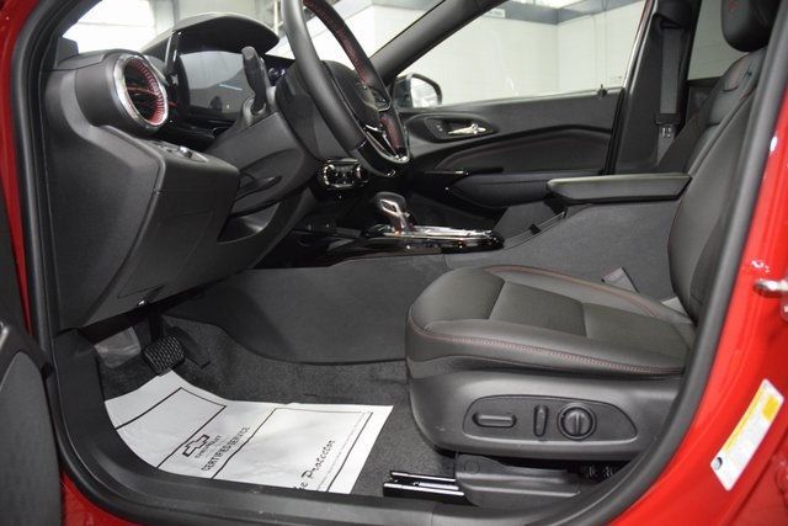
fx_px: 591
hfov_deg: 67.4
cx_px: 394
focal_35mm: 27
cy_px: 263
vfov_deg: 48.0
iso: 2500
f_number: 3.5
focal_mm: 18
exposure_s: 1/60
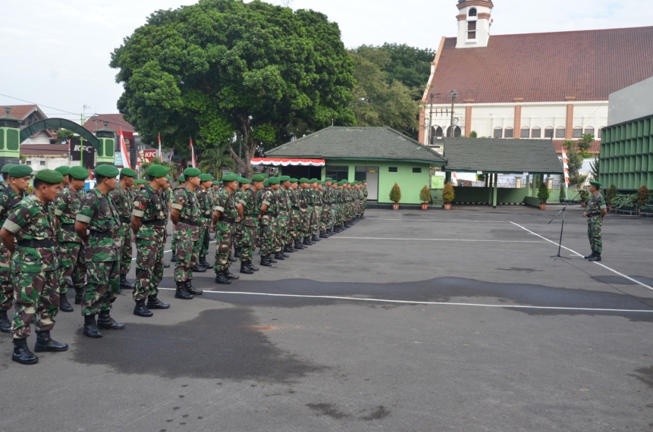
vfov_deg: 41.5
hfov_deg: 59.6
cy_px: 216
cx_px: 326
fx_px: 570
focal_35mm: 32
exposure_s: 1/320
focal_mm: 21
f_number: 9
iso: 800
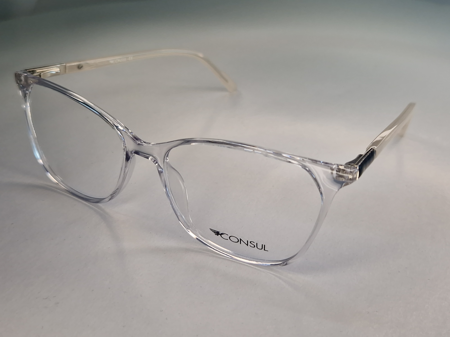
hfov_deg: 73.9
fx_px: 299
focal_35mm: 23
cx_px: 225
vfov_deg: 58.9
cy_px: 168
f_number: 1.8
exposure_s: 1/225
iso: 50
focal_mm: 5.4
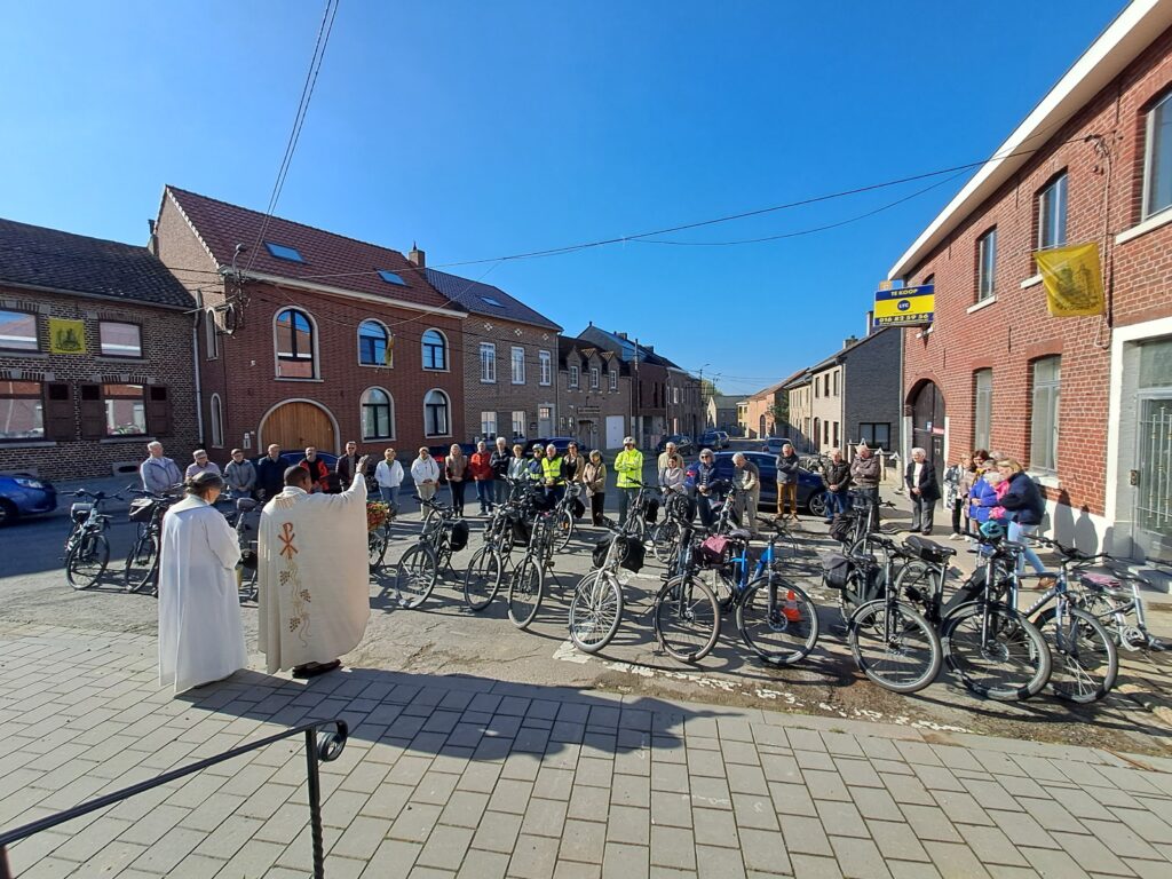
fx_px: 440
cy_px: 440
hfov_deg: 106.2
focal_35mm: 13
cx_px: 586
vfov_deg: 89.9
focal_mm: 1.42
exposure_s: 1/1931
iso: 40
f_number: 2.2
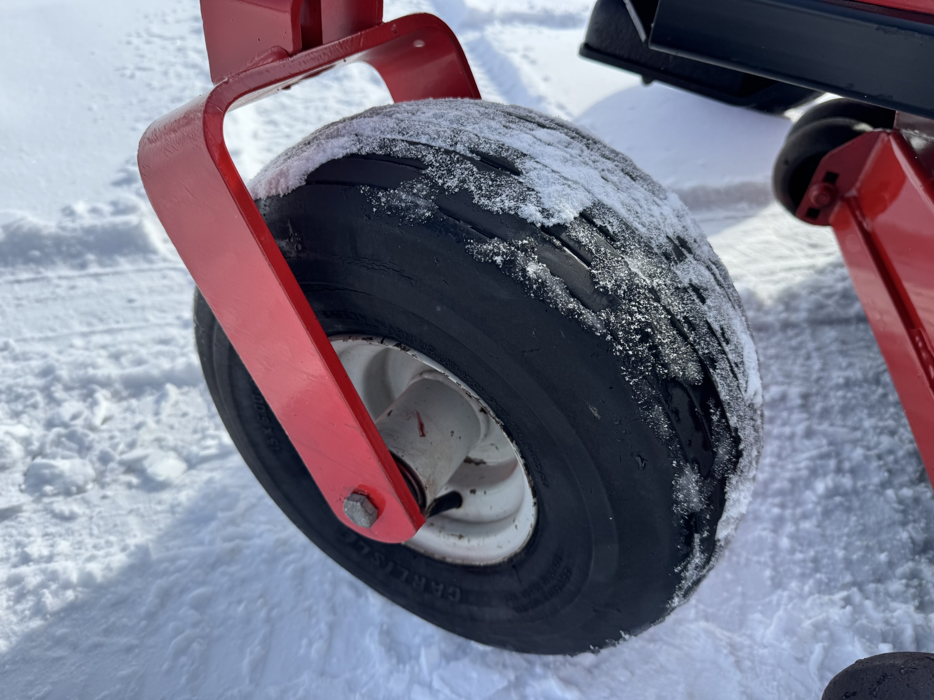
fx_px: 648
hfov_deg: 71.6
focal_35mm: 24
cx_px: 467
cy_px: 350
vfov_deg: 56.8
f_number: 1.78
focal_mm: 6.76
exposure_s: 1/4049
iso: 80
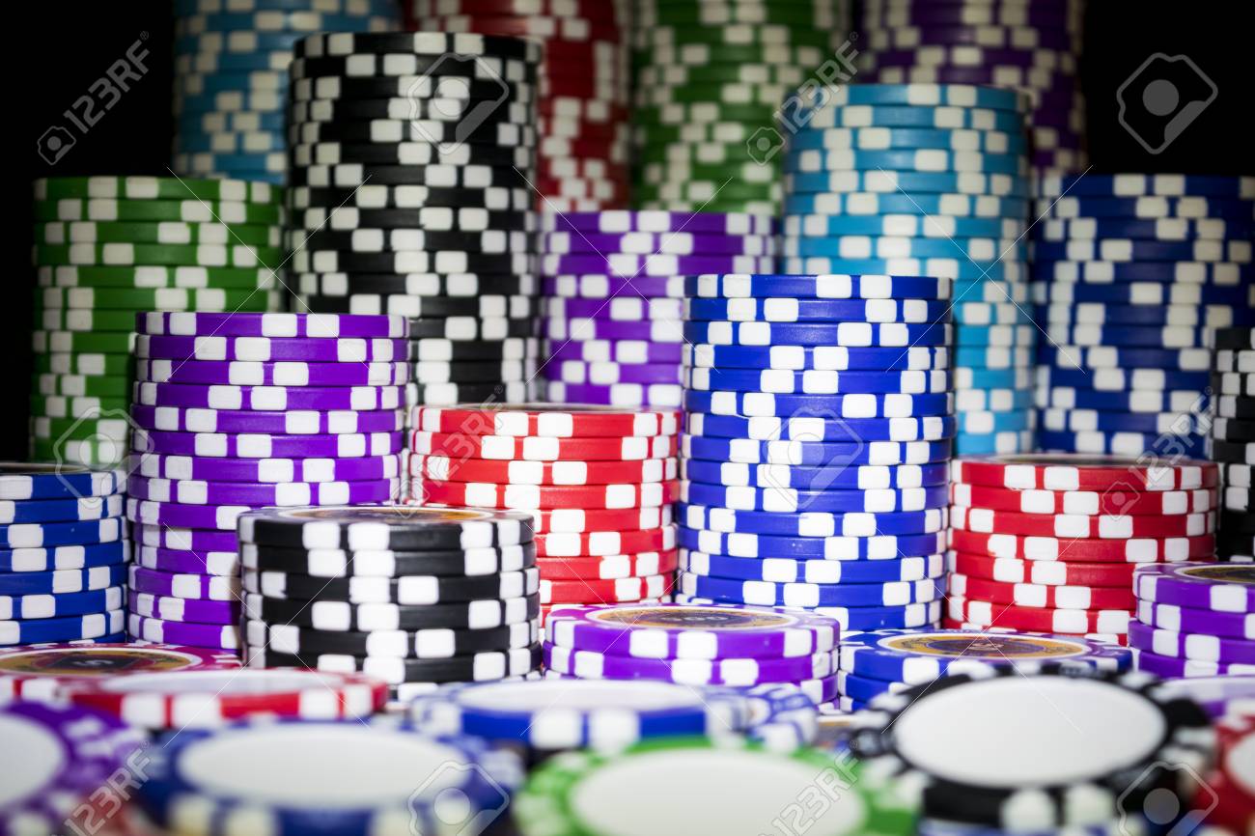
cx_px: 628
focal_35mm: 75
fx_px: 2614
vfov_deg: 18.2
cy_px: 418
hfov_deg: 27.0
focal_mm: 50
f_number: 5.6
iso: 100
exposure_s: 1/40
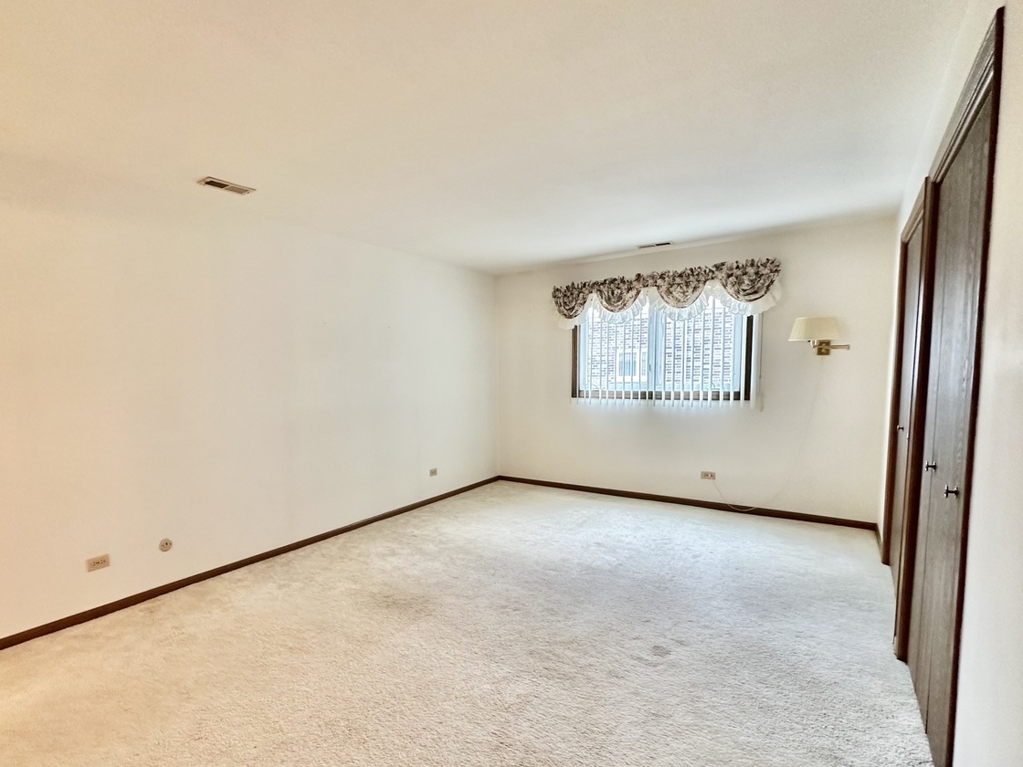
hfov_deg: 86.5
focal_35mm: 18
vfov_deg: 71.4
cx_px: 401
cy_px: 418
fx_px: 532
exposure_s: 1/60
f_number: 2.2
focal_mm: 2.22
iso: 250
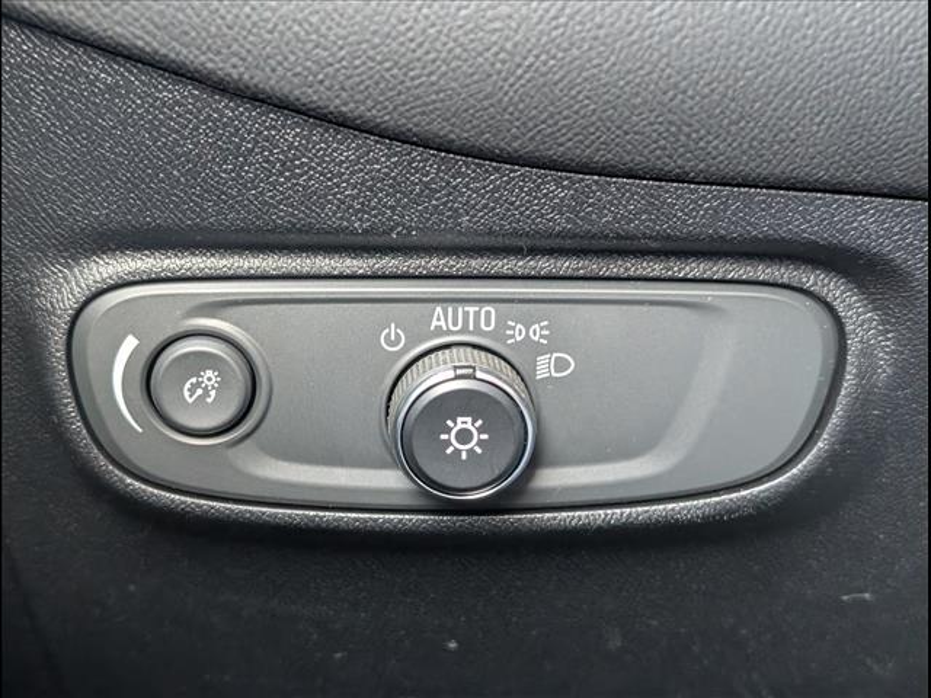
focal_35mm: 49
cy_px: 349
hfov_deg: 38.9
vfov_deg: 29.7
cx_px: 466
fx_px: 1318
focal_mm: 6.9
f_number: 1.68
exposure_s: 1/115
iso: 1010
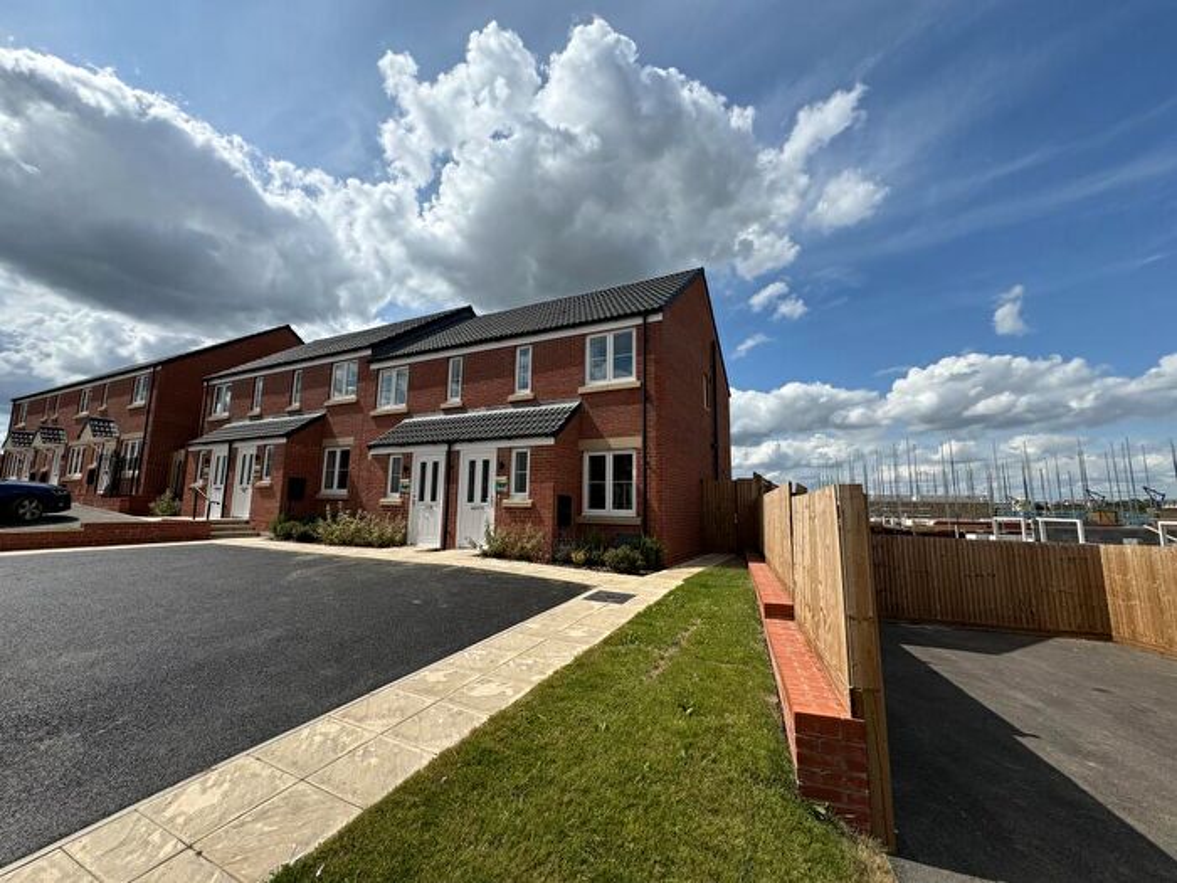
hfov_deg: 102.1
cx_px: 588
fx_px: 476
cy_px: 442
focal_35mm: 14
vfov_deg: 85.7
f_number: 2.2
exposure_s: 1/2494
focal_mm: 2.22
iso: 50
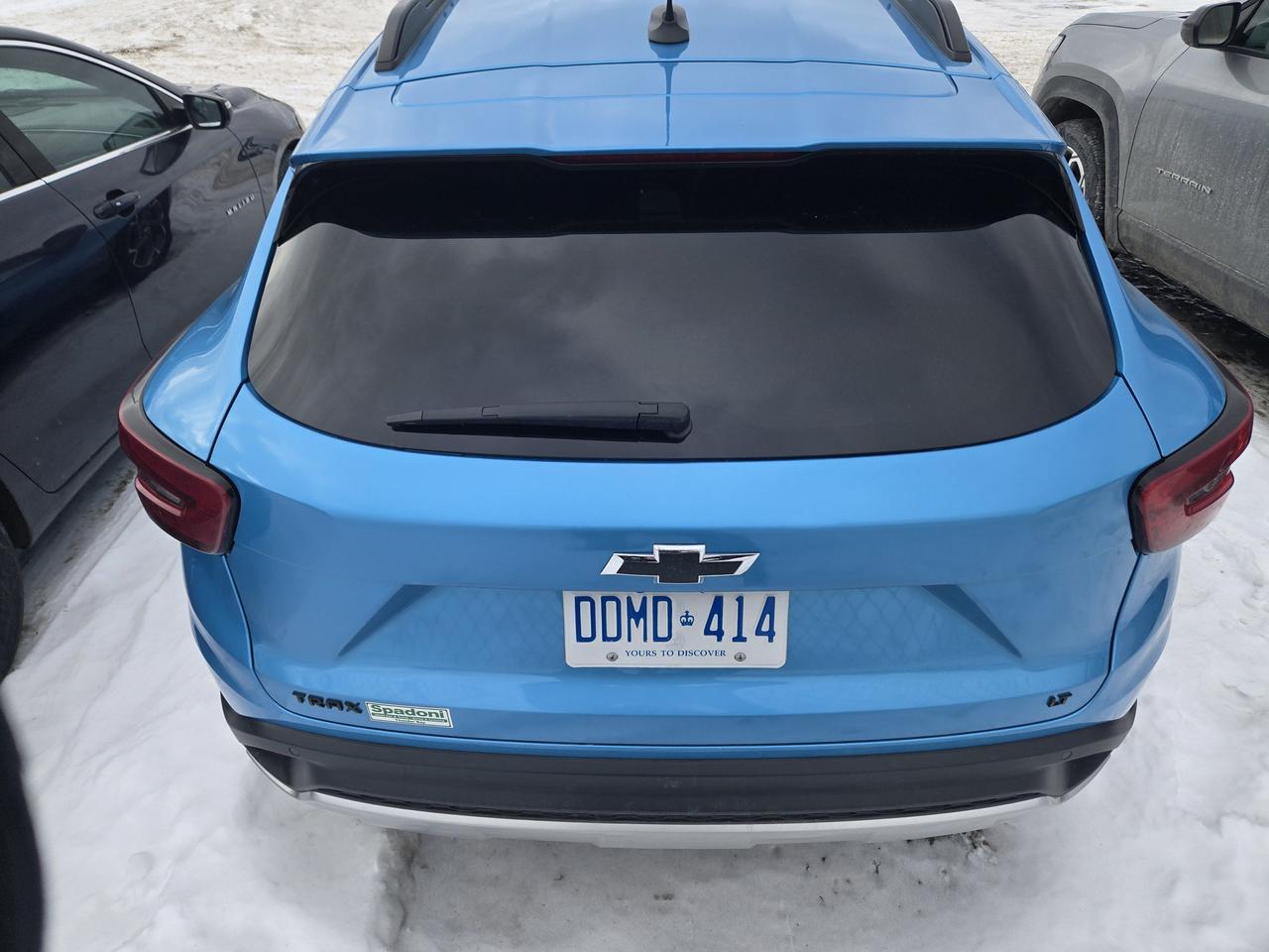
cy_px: 476
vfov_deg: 58.9
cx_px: 634
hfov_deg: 73.9
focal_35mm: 23
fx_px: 843
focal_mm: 5.4
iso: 25
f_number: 1.8
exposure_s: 1/1170
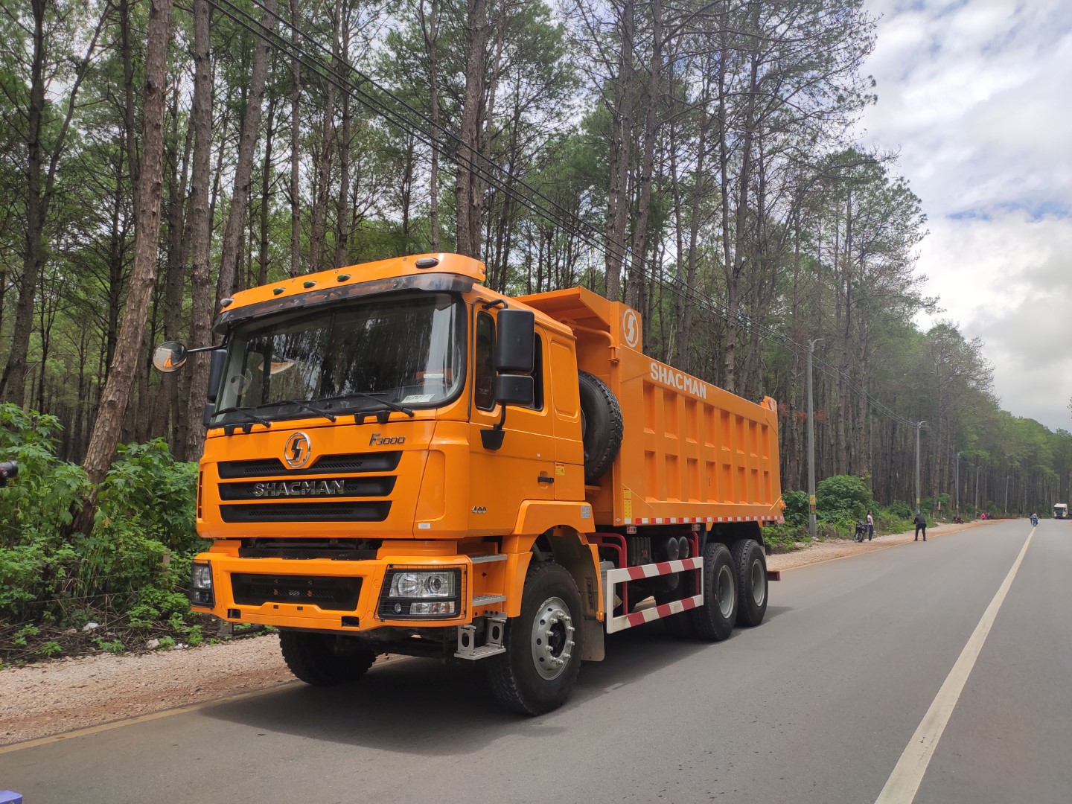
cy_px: 402
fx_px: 774
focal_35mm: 25
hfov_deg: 69.4
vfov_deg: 54.9
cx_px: 536
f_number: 1.79
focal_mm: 4.74
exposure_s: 1/2305
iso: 112
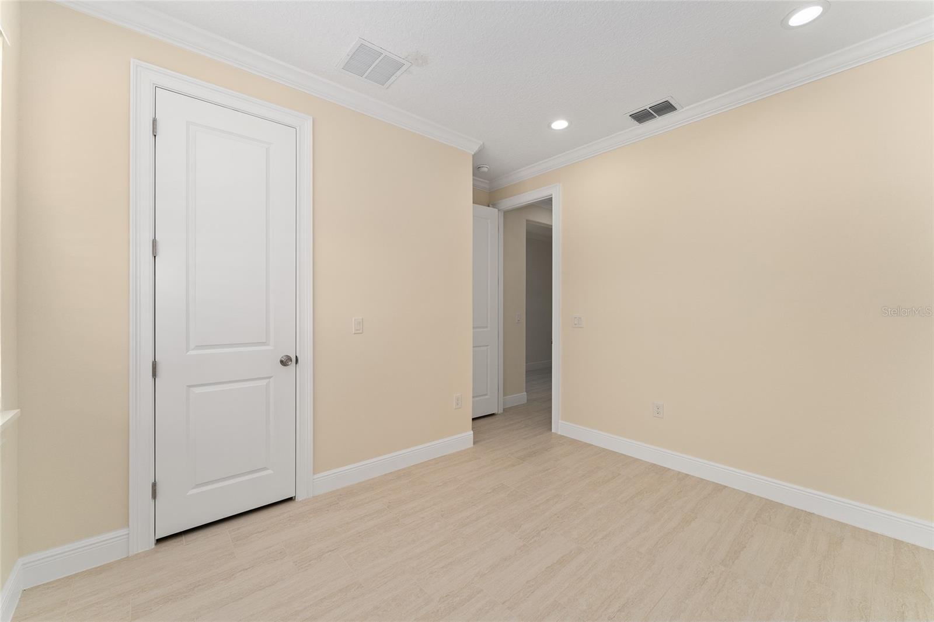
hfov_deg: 104.3
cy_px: 311
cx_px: 467
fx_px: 363
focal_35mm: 14
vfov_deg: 81.2
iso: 320
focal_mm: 14
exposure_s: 1/80
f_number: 8
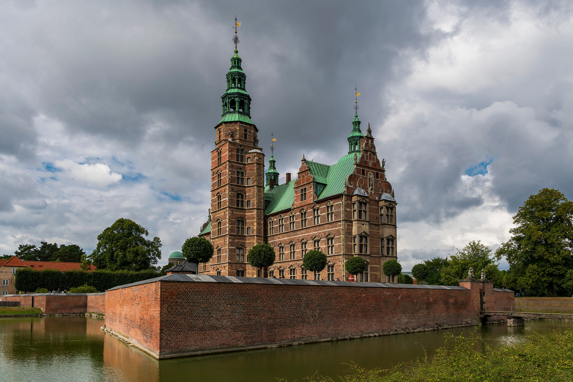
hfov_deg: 67.4
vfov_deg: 47.9
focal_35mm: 27
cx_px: 286
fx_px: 430
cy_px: 191
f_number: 10
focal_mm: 27
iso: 100
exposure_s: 1/200
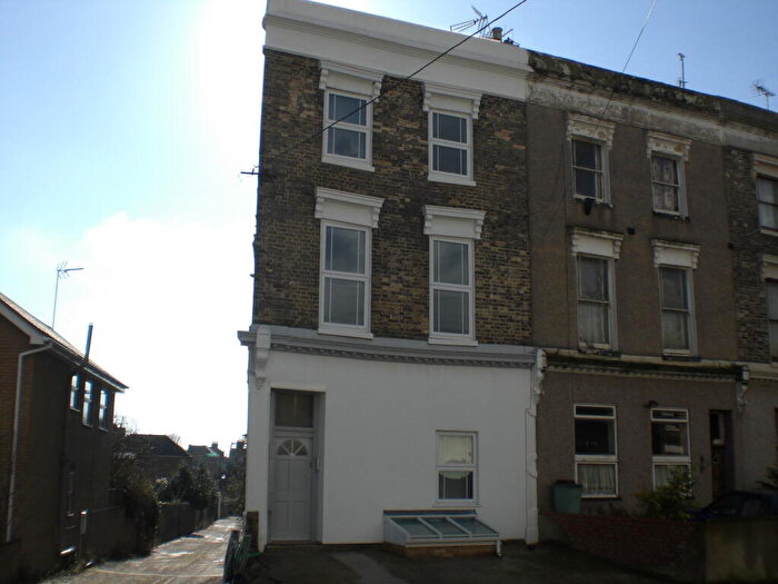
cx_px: 389
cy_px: 292
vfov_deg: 37.7
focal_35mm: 38
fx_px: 854
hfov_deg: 49.0
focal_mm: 6.3
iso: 50
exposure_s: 1/500
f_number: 4.4
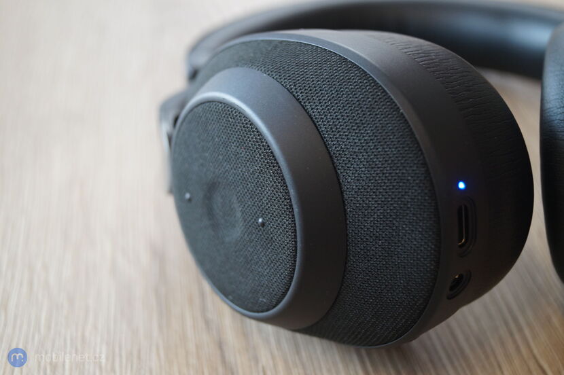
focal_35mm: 52
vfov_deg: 25.7
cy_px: 188
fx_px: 822
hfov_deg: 37.9
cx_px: 282
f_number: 5
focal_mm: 35
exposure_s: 1/60
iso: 640
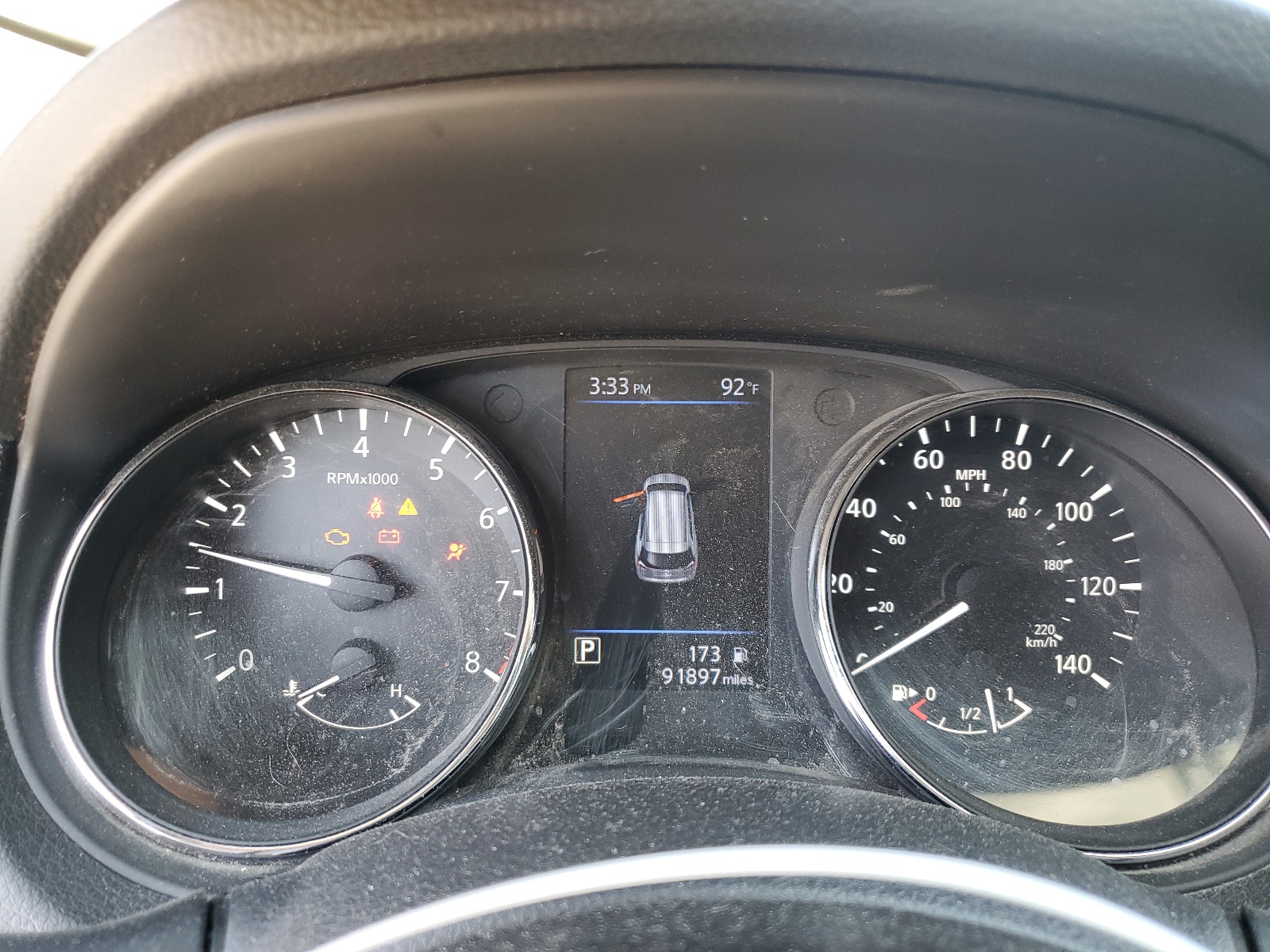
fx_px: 954
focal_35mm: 26
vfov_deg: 53.1
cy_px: 476
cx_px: 635
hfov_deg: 67.3
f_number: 1.5
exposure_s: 1/60.2
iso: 89
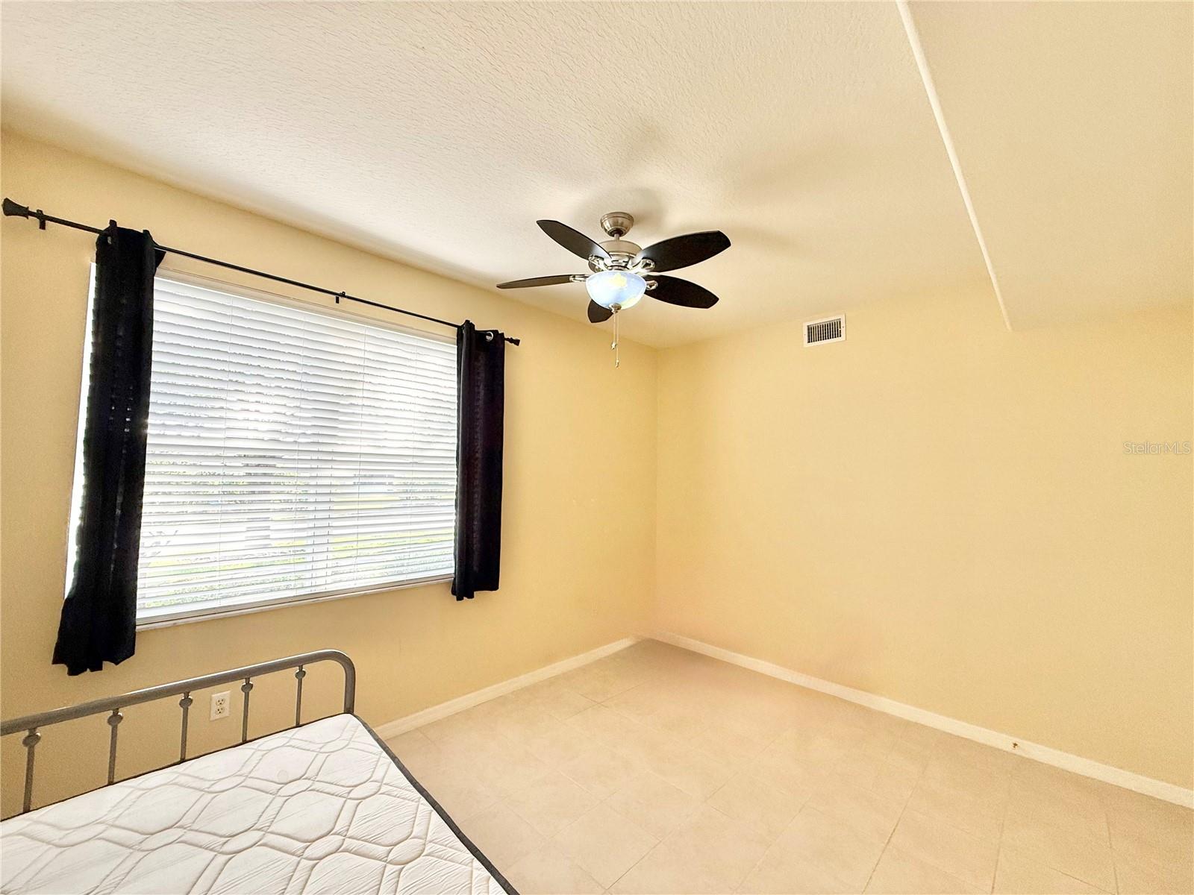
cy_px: 448
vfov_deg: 85.7
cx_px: 597
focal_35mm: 14
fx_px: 483
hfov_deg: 102.1
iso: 125
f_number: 2.2
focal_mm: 2.22
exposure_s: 1/99
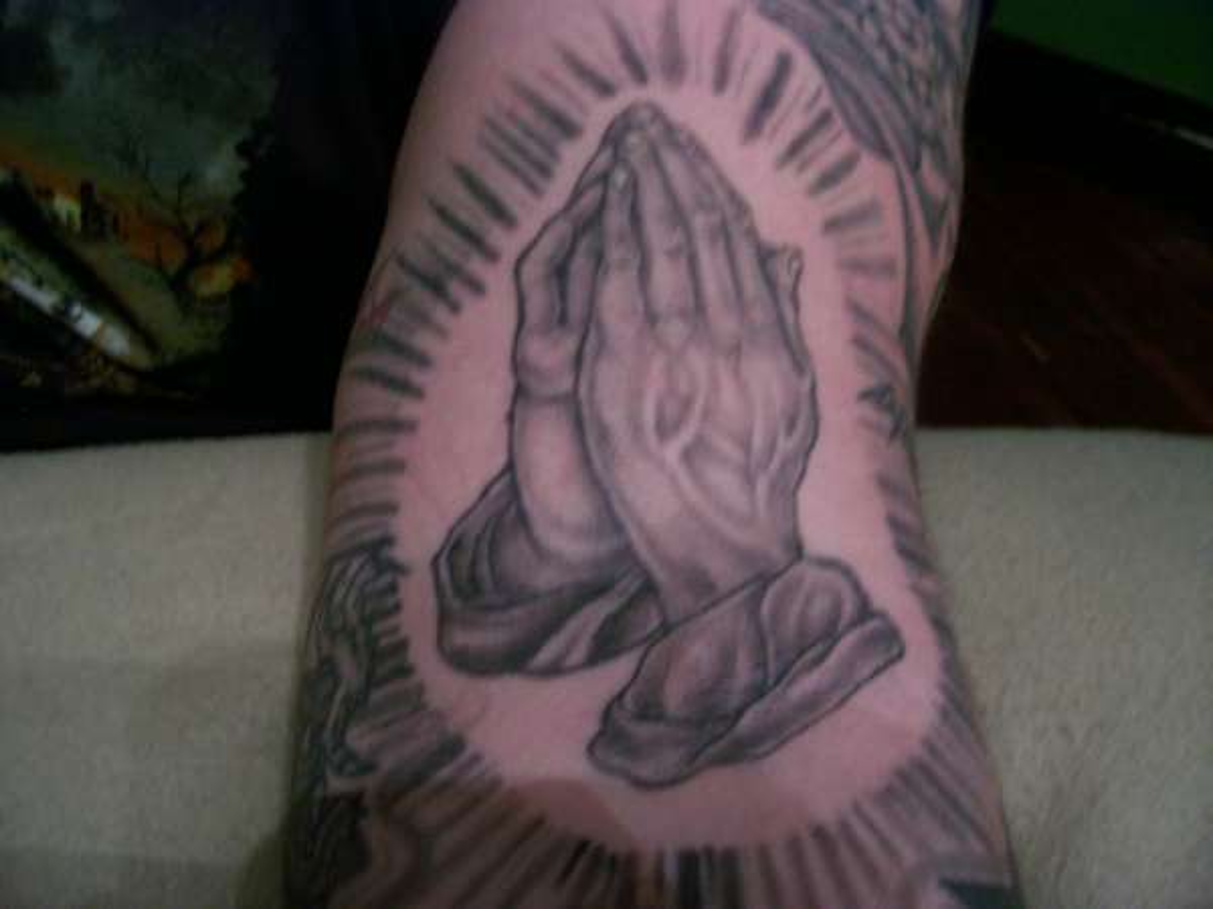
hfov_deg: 54.0
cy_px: 454
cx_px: 606
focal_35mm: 34
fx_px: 1191
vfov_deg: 41.8
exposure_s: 1/8
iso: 160
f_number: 2.7
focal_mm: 5.6
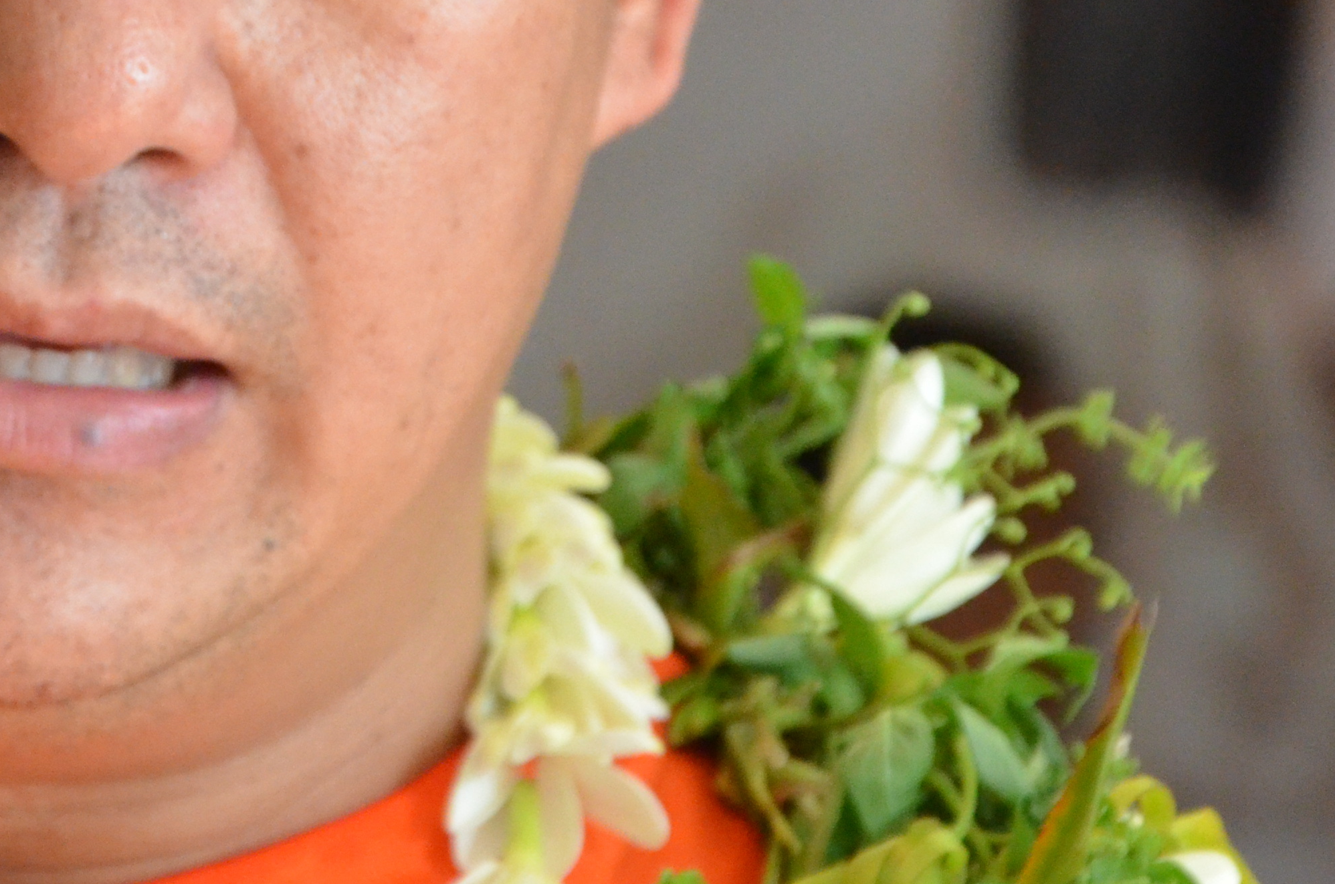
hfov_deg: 5.7
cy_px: -106
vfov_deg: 3.8
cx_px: 146
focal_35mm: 363
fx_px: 13433
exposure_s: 1/250
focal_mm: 98
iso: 3200
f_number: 8
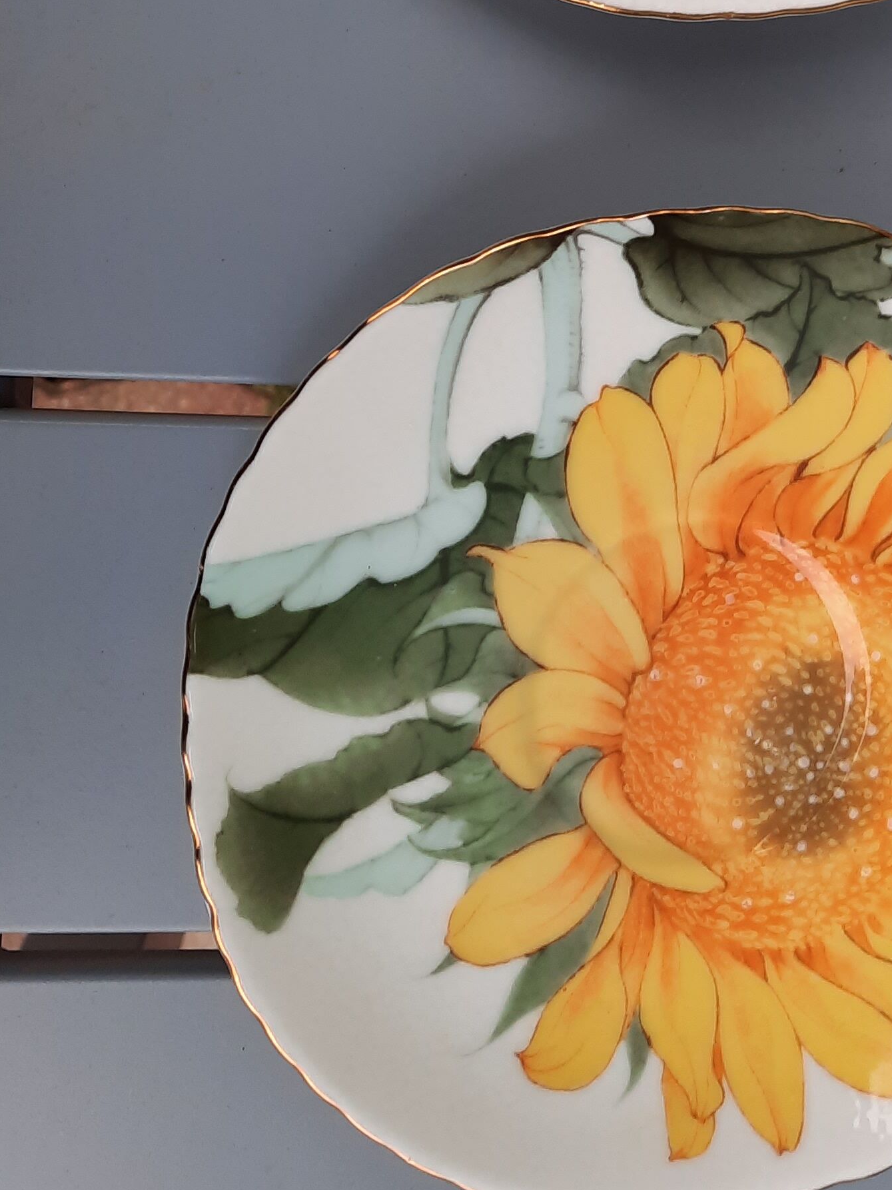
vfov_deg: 32.8
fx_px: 1925
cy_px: 147
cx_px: 710
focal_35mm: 56
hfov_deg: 25.7
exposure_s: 1/50
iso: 50
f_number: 2
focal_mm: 4.6
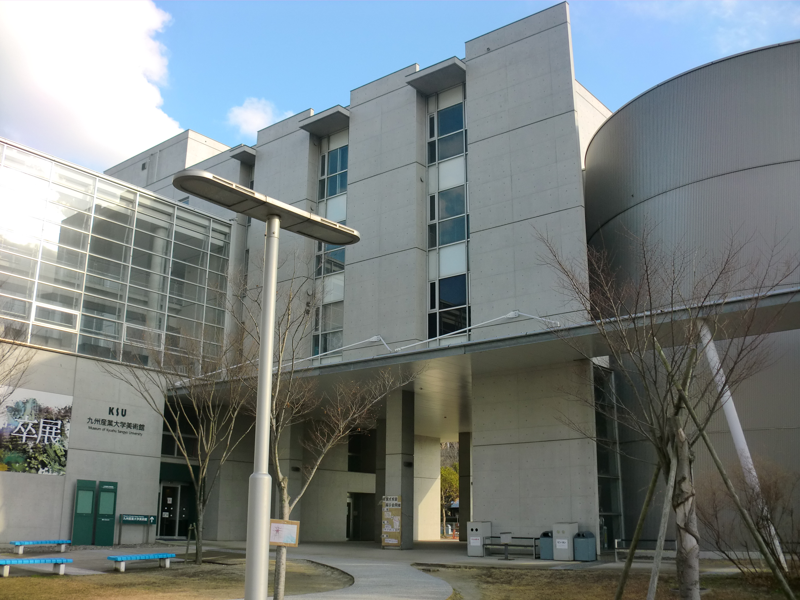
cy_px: 300
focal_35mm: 35
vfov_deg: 40.7
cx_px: 400
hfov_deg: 52.6
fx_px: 809
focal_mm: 6.3
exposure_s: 1/400
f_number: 3.1
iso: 64
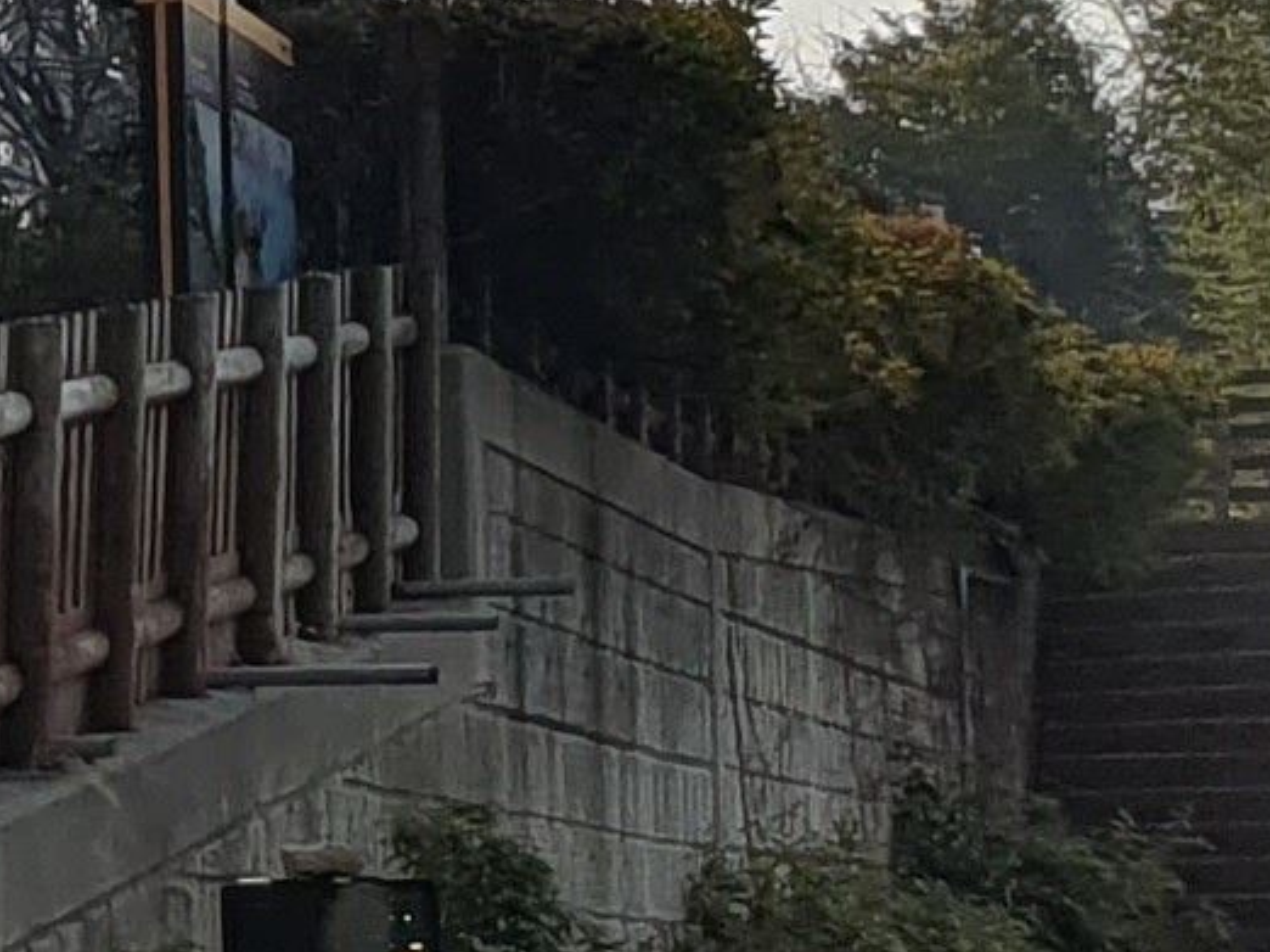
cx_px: 168
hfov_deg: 9.8
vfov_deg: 7.4
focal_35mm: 201
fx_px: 7371
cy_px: 628
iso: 50
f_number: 2.4
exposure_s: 1/3552
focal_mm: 4.32
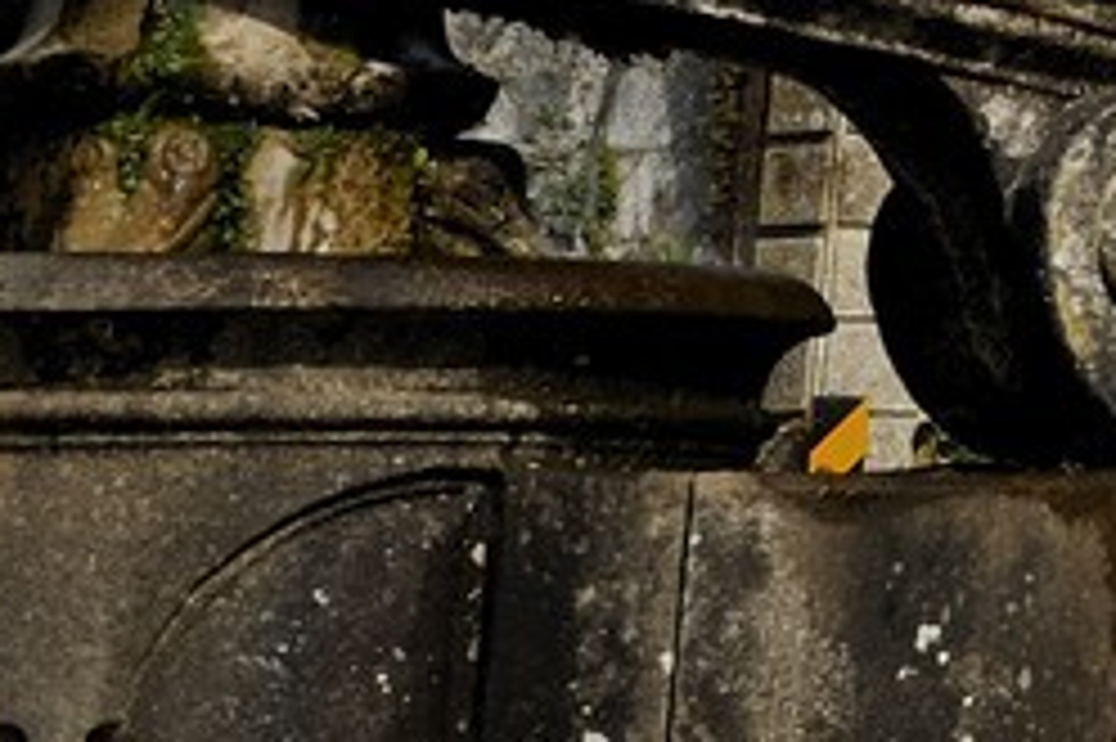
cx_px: 3182
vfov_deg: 5.3
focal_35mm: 245
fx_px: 7590
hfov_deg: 7.5
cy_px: -1372
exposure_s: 1/200
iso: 200
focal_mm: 38
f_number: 13
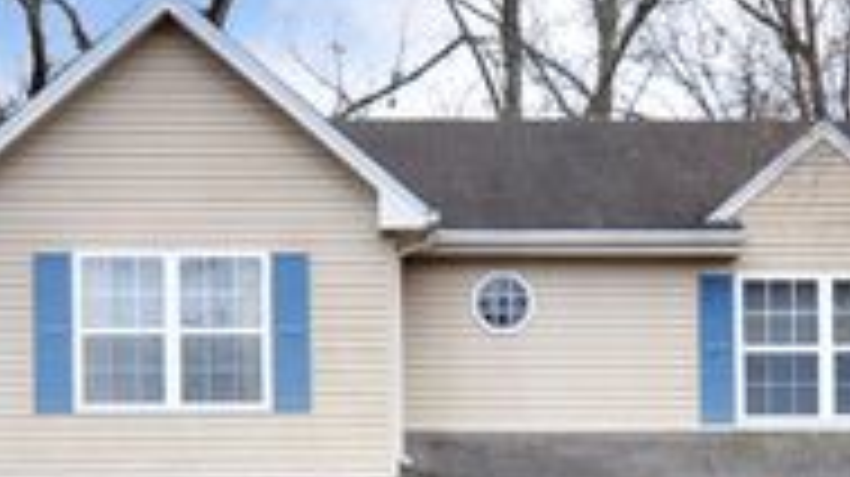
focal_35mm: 83
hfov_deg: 25.6
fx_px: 1869
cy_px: 441
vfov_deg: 14.4
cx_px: 468
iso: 800
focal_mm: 20
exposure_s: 1/250
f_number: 8
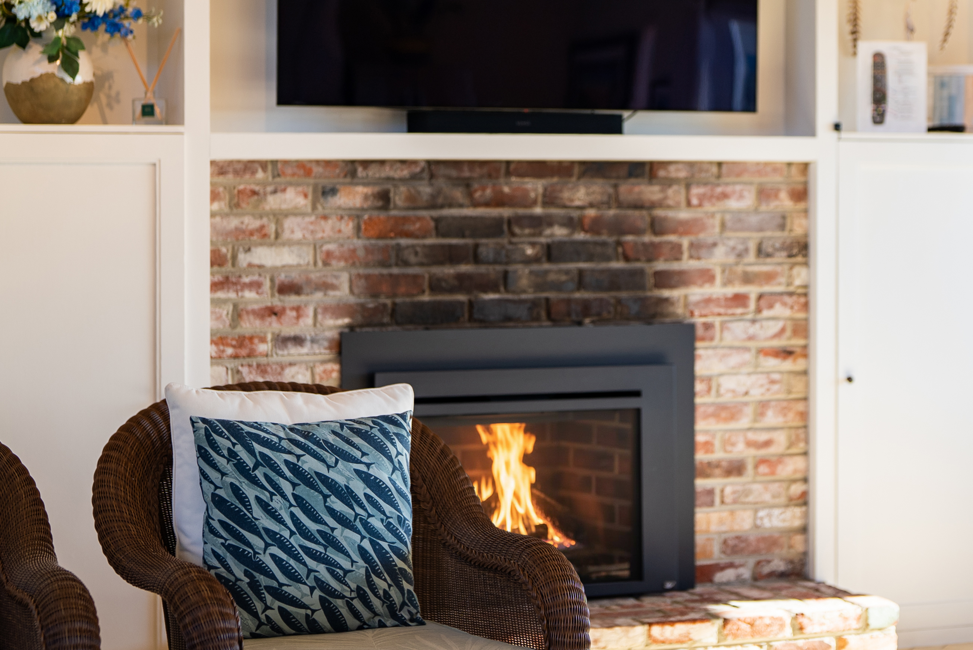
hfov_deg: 25.3
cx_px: 574
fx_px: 2163
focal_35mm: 80
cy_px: 260
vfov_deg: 17.1
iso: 80
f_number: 1.6
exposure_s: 1/640
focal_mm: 50
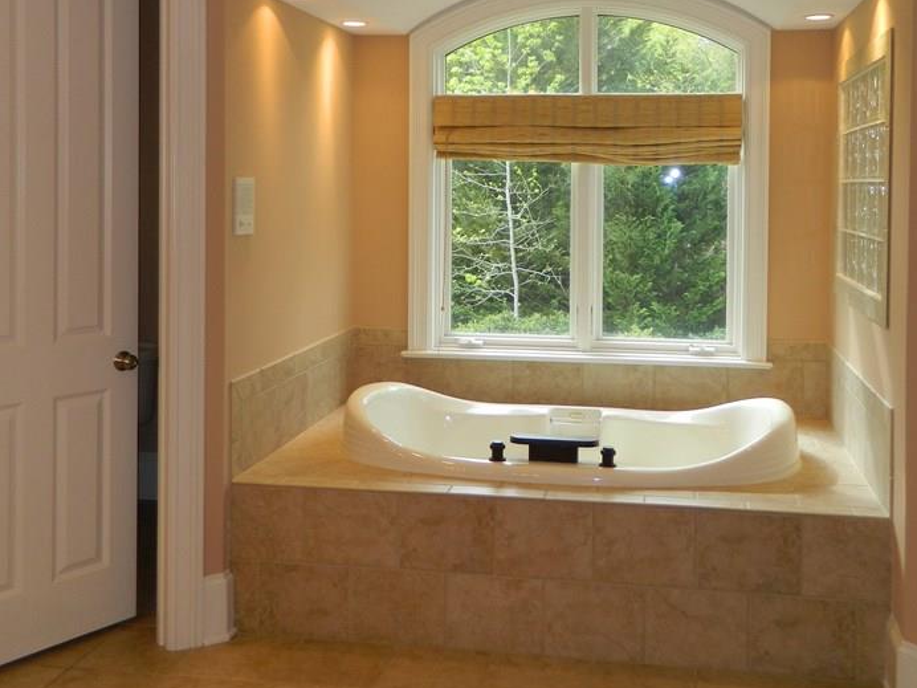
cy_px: 208
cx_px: 529
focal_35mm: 37
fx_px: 980
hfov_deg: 50.0
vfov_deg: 38.1
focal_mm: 4.5
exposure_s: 1/40
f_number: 3.1
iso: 80
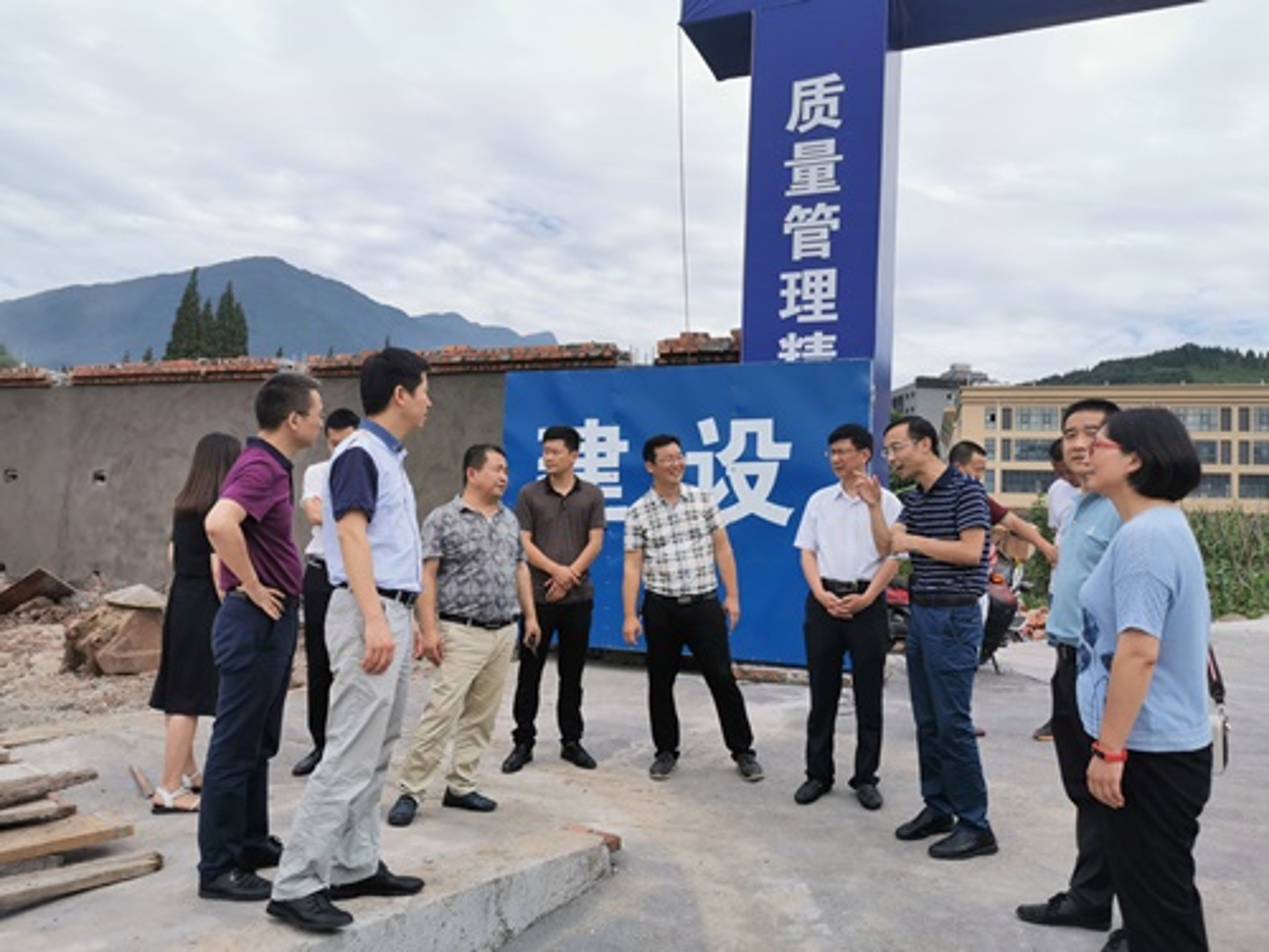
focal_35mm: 27
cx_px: 634
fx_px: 990
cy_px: 476
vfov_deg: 51.4
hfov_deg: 65.3
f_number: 1.8
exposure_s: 1/2024
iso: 50
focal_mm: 5.58
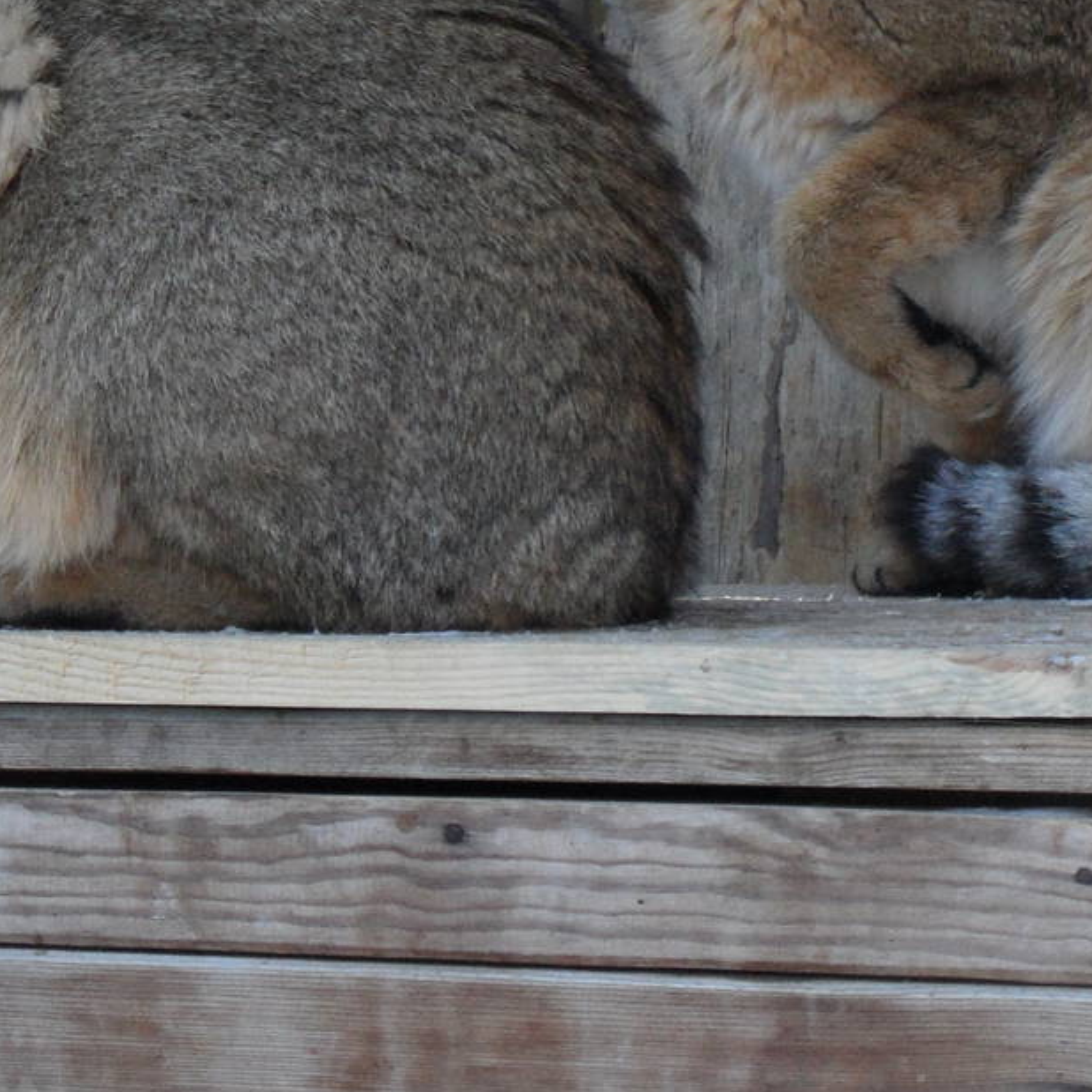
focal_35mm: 481
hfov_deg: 3.6
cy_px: 64
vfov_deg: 3.6
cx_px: 391
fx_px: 17167
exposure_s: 1/90
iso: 200
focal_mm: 34.8
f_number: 4.6
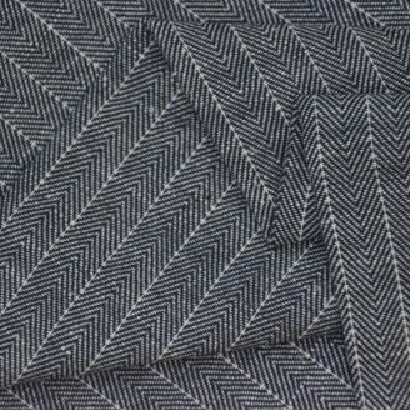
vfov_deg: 8.6
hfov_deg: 8.6
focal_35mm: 204
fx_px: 2729
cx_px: 192
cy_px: 204
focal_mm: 105
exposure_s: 1/8000
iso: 5000
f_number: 5.6
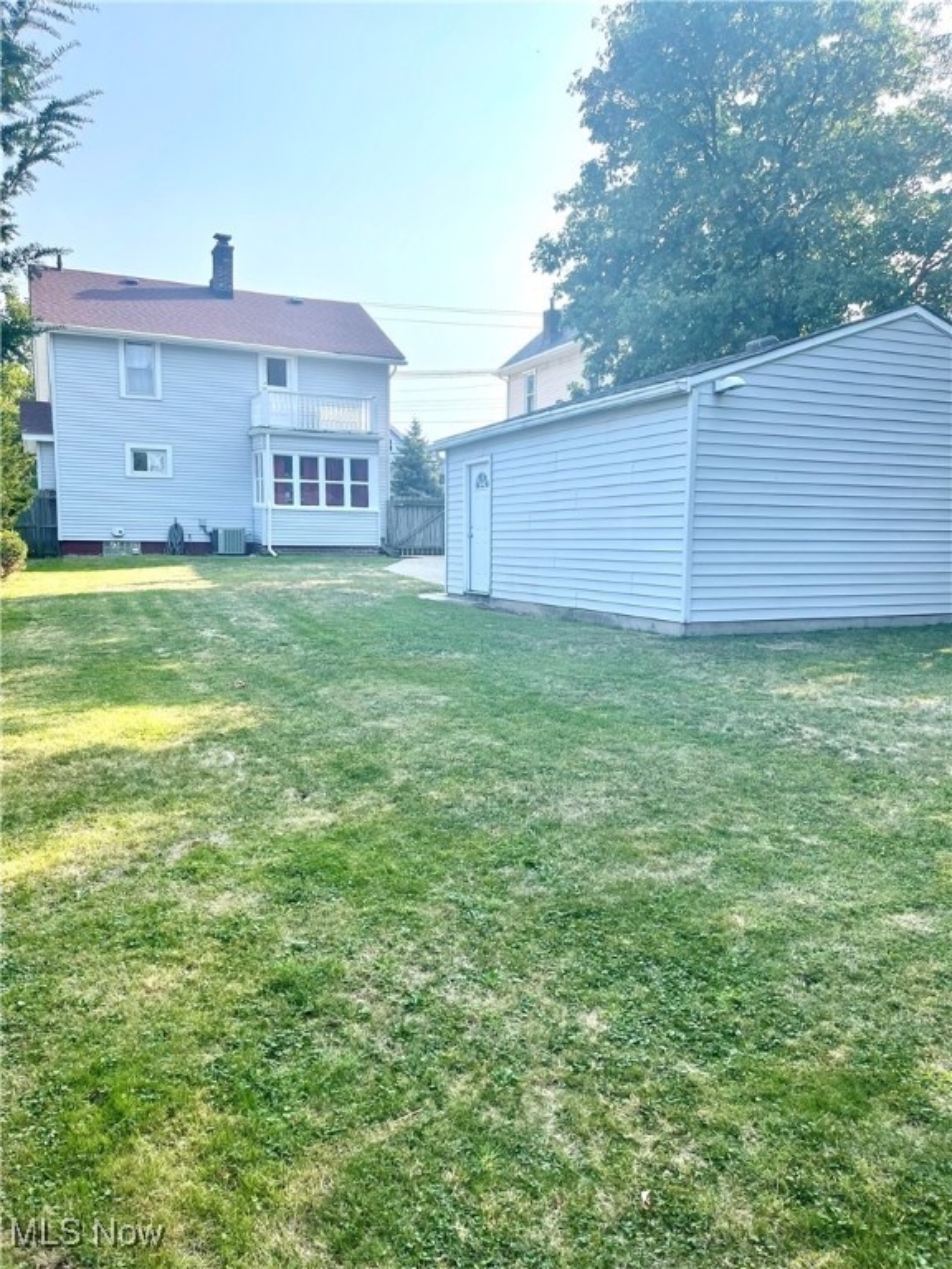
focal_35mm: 25
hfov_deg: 54.9
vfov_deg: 69.4
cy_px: 634
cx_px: 476
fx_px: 917
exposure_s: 1/1238
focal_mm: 5.1
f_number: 1.6
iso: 32
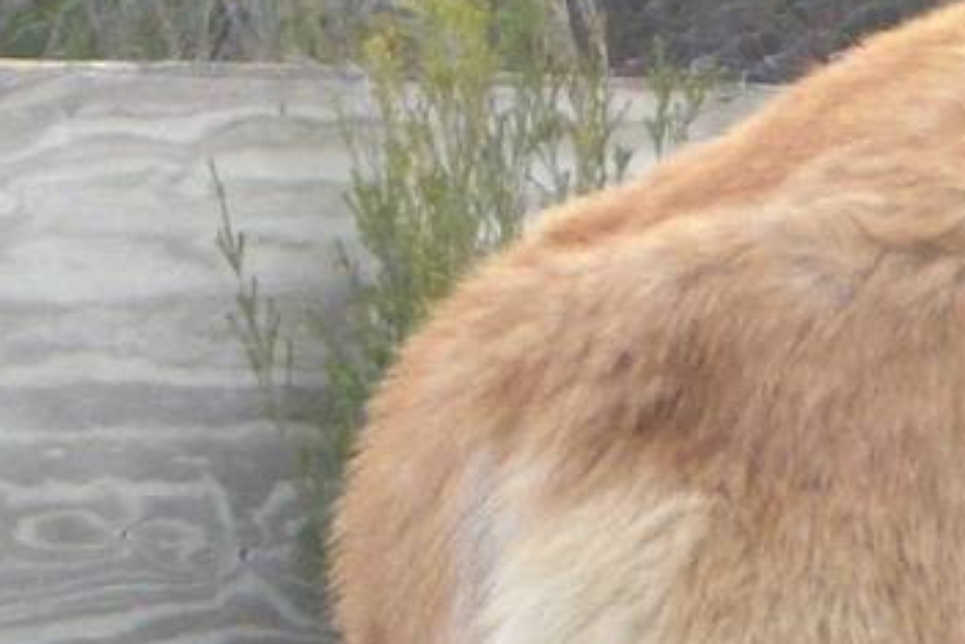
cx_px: 1644
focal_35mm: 498
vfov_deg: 2.8
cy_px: 605
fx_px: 13348
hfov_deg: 4.1
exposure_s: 1/125
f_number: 4.8
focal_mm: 17.4
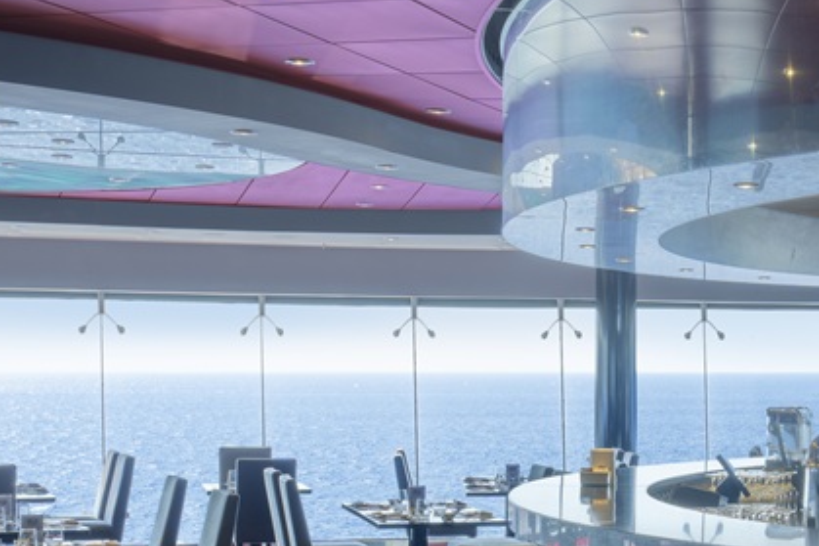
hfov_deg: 26.5
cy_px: 403
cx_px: 735
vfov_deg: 18.3
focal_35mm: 74
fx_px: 1683
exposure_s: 1/2.5
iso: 200
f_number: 11
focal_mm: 31
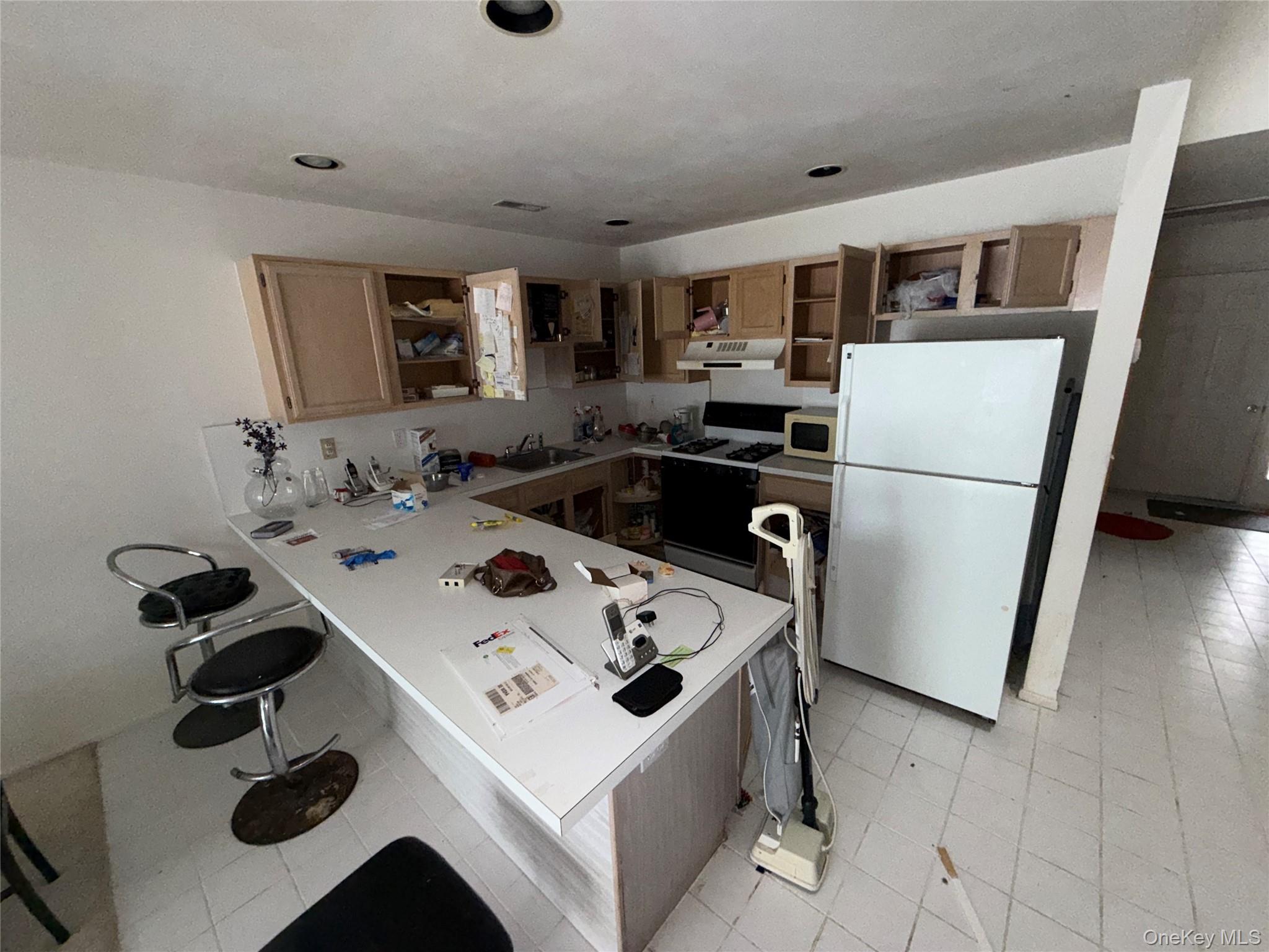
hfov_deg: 102.1
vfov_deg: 85.7
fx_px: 513
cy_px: 476
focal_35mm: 14
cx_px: 634
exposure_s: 1/60
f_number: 2.2
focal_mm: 2.22
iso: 200
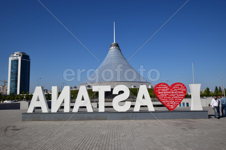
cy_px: 75
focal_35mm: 30
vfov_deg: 43.6
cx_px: 113
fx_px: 188
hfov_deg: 61.9
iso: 100
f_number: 11
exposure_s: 1/250
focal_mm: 20
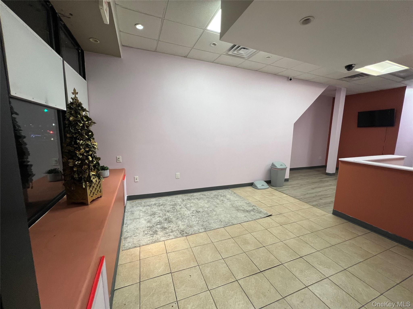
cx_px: 206
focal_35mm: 13
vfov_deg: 89.9
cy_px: 154
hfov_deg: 106.2
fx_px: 155
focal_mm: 1.57
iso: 125
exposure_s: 1/120
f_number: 1.8
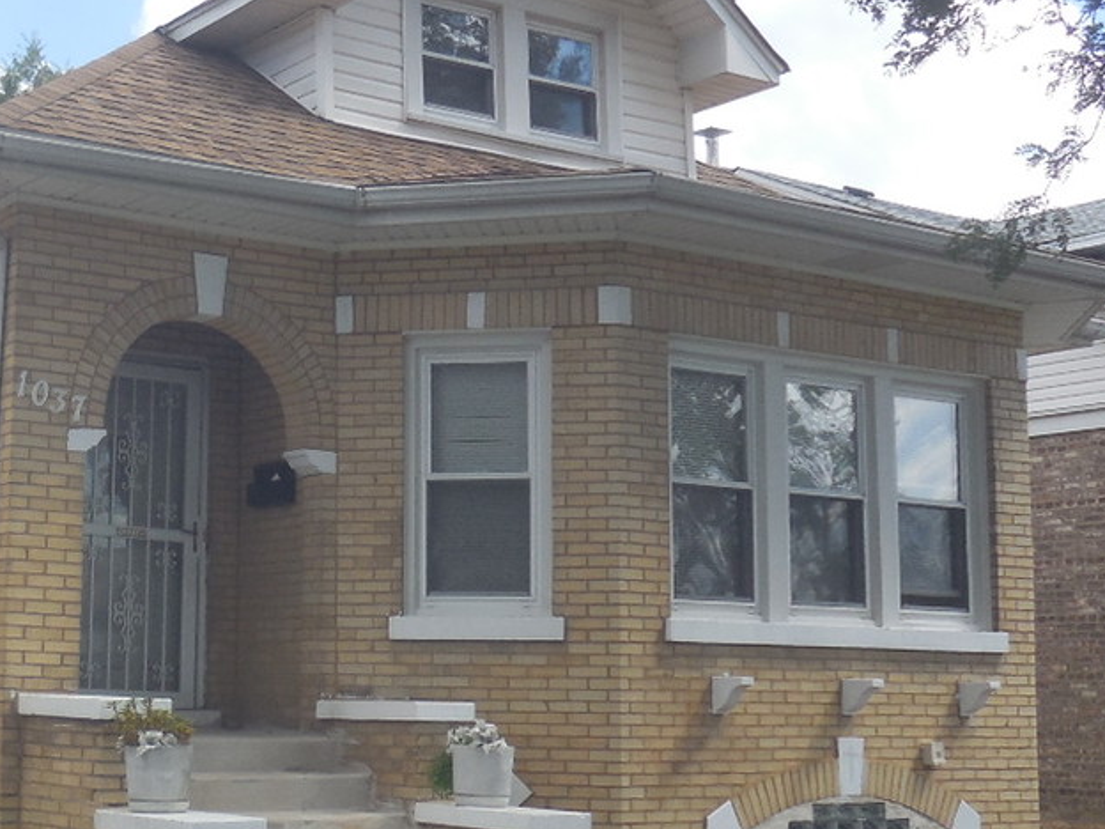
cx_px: 80
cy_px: 484
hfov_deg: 30.5
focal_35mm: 60
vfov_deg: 24.4
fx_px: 1915
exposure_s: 1/640
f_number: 3.5
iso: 125
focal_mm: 4.6
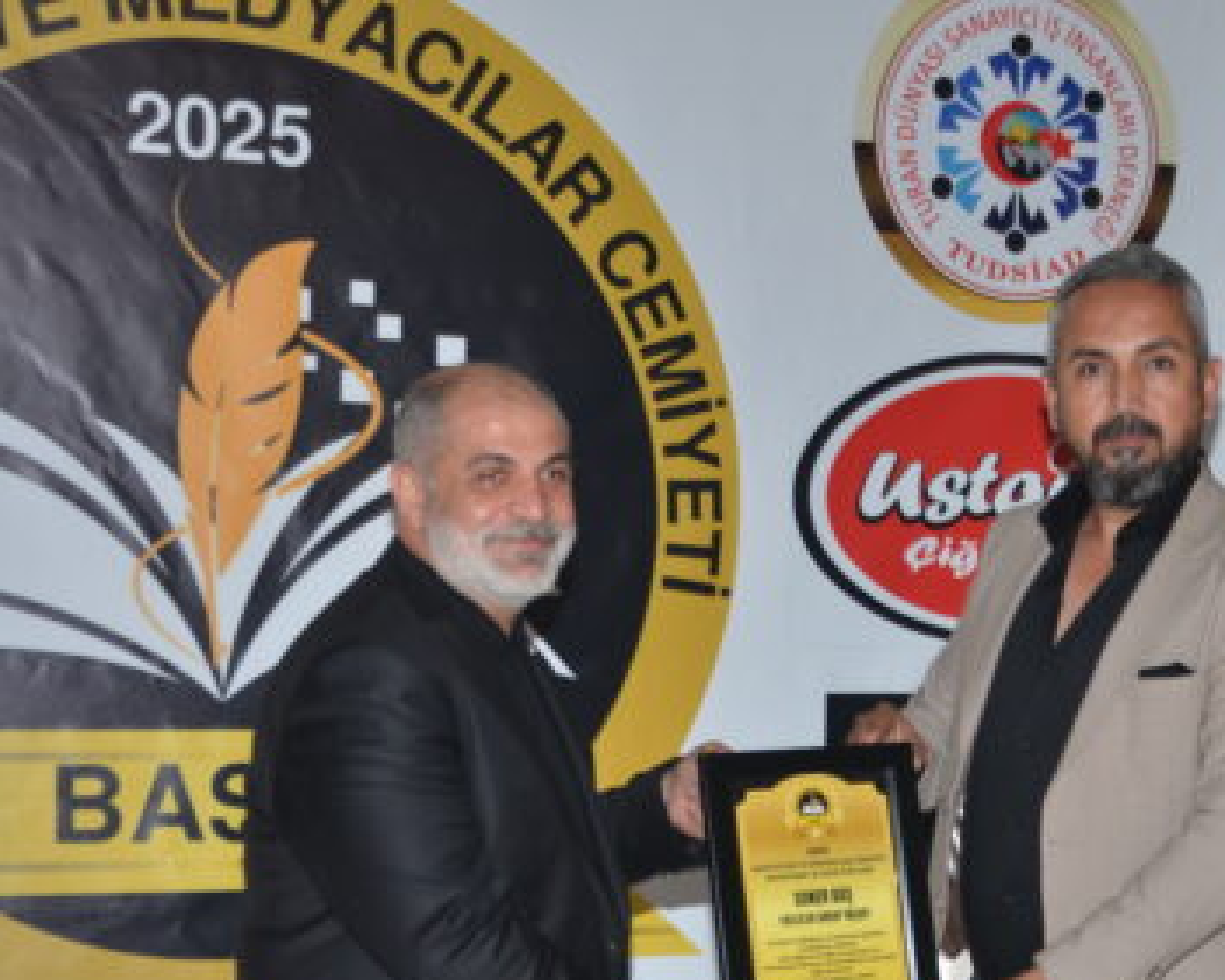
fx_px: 7543
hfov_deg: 9.3
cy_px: 722
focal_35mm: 208
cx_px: 850
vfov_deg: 7.4
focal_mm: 80
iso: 250
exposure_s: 1/60
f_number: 5.3
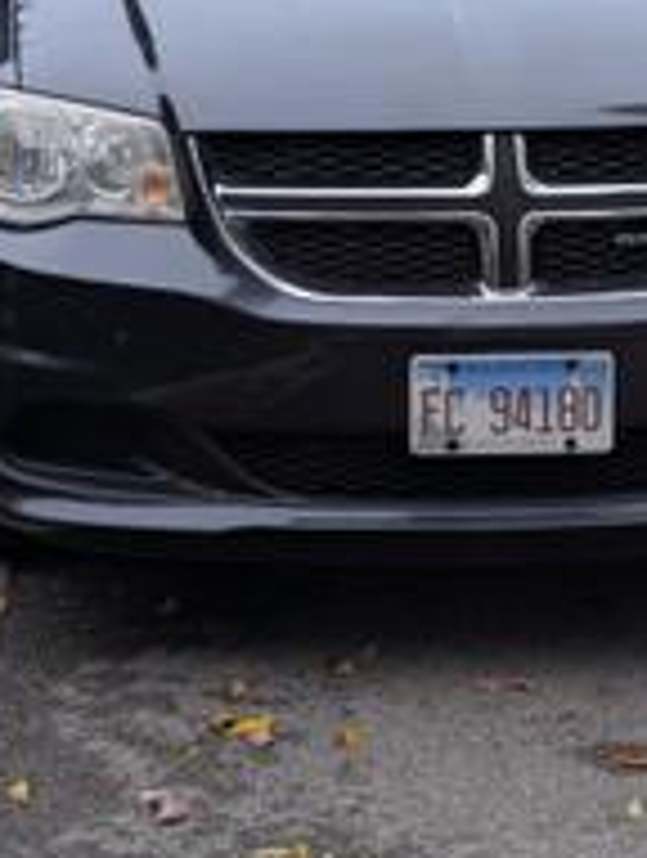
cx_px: 447
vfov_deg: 20.1
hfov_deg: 15.6
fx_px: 2360
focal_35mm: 95
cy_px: 45
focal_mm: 6.81
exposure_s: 1/96.3
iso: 186
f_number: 1.85
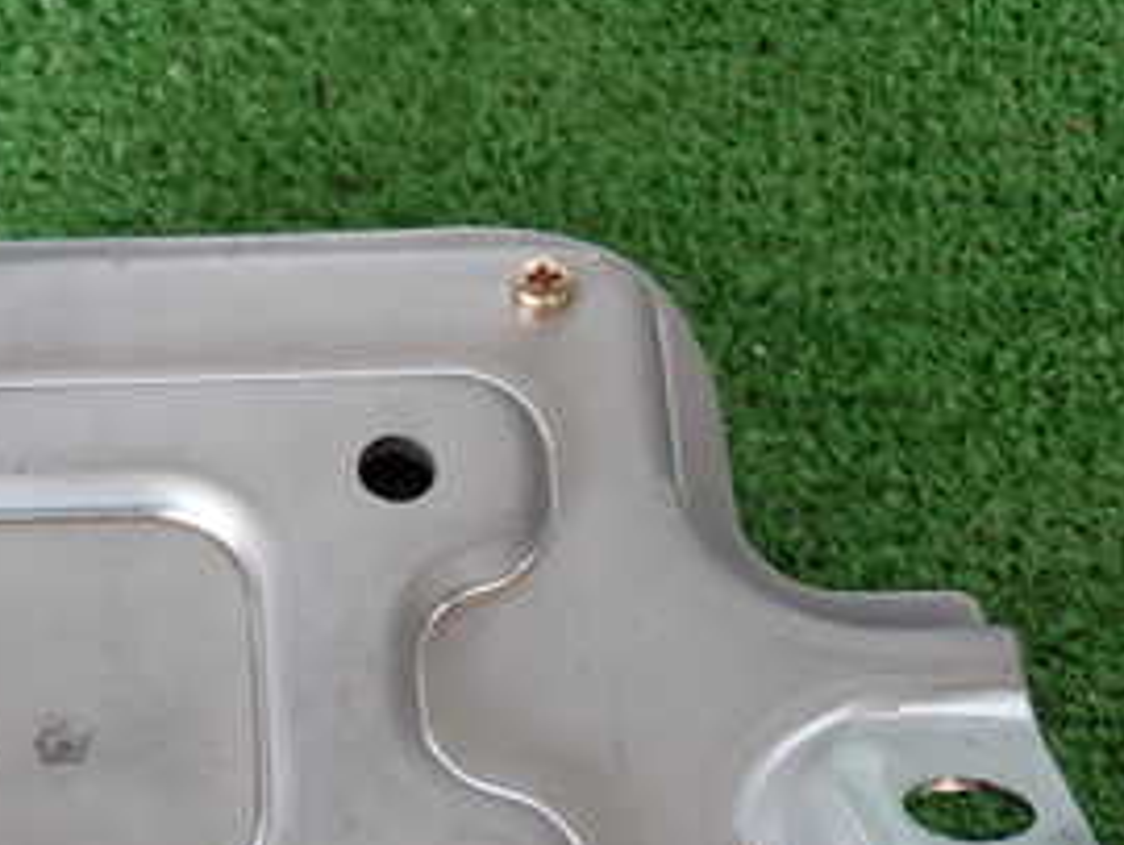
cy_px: 878
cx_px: 50
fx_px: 2957
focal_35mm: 91
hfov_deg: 20.9
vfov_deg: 15.9
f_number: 2.8
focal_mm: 7.31
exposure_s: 1/80
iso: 200
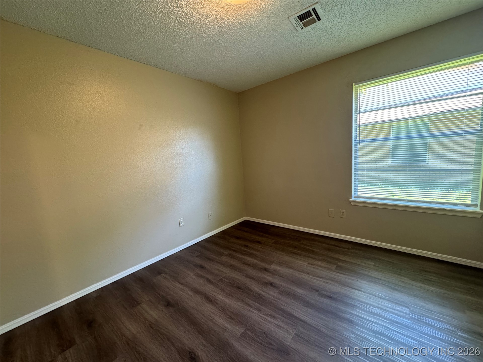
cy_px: 181
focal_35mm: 14
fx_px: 195
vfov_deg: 85.7
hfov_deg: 102.1
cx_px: 242
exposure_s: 1/60
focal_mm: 2.22
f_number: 2.2
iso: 400
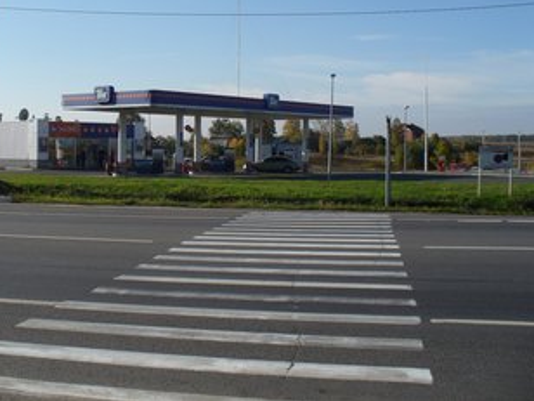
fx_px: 740
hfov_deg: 39.3
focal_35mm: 48
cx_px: 194
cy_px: 142
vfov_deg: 30.1
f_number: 5.6
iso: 80
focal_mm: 6.1
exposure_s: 1/500
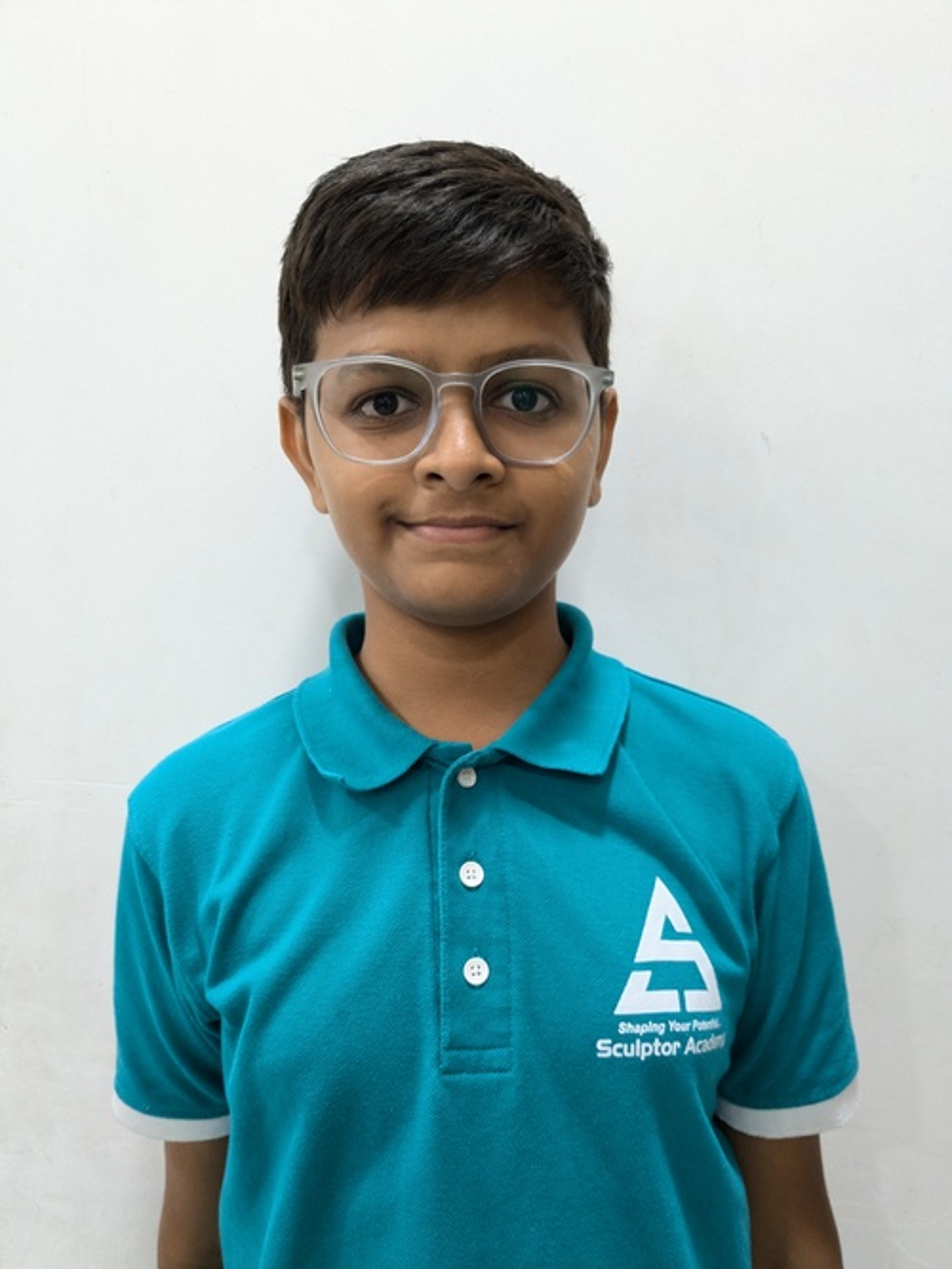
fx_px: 990
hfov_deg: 51.3
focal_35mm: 27
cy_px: 634
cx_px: 476
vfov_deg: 65.3
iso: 169
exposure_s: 1/33.3
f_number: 1.73
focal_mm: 4.38
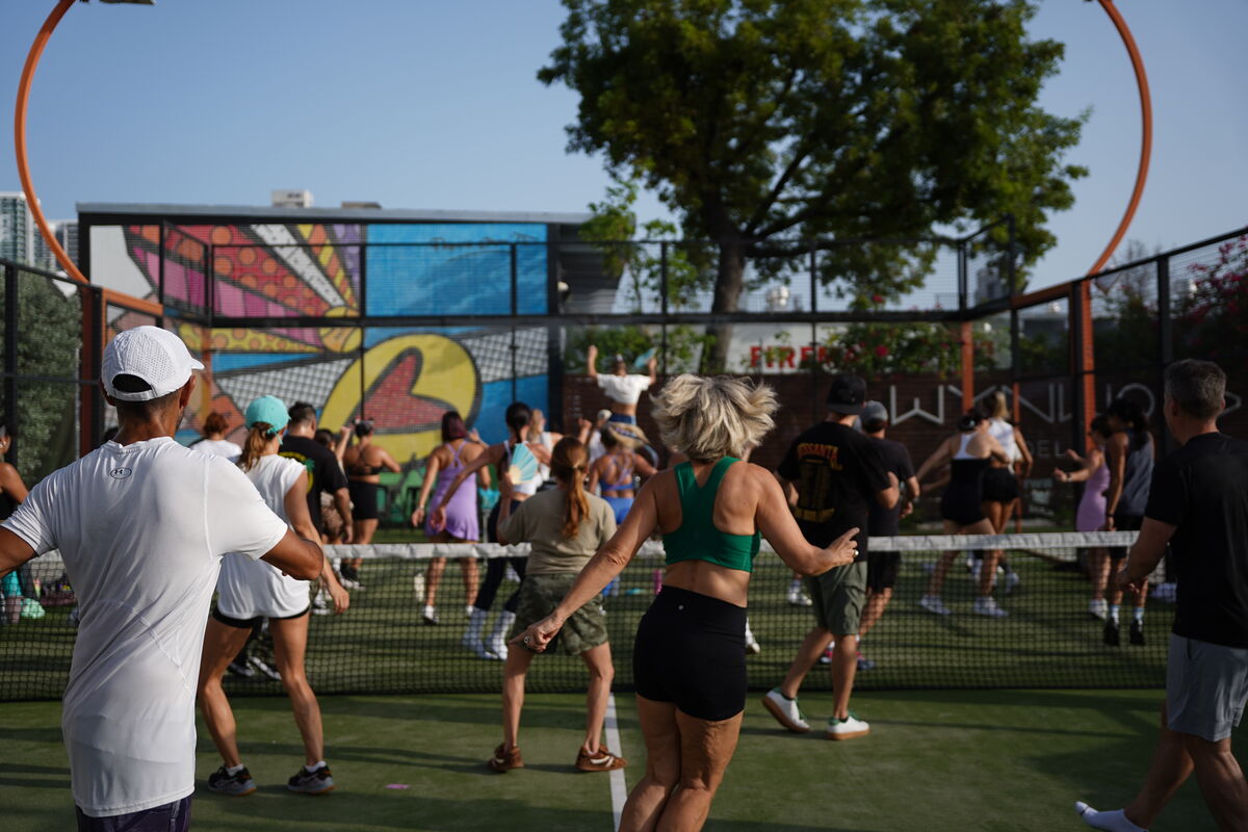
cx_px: 624
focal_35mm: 38
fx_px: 1307
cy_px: 416
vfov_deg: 35.3
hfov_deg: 51.0
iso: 50
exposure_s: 1/1000
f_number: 2.8
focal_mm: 37.7
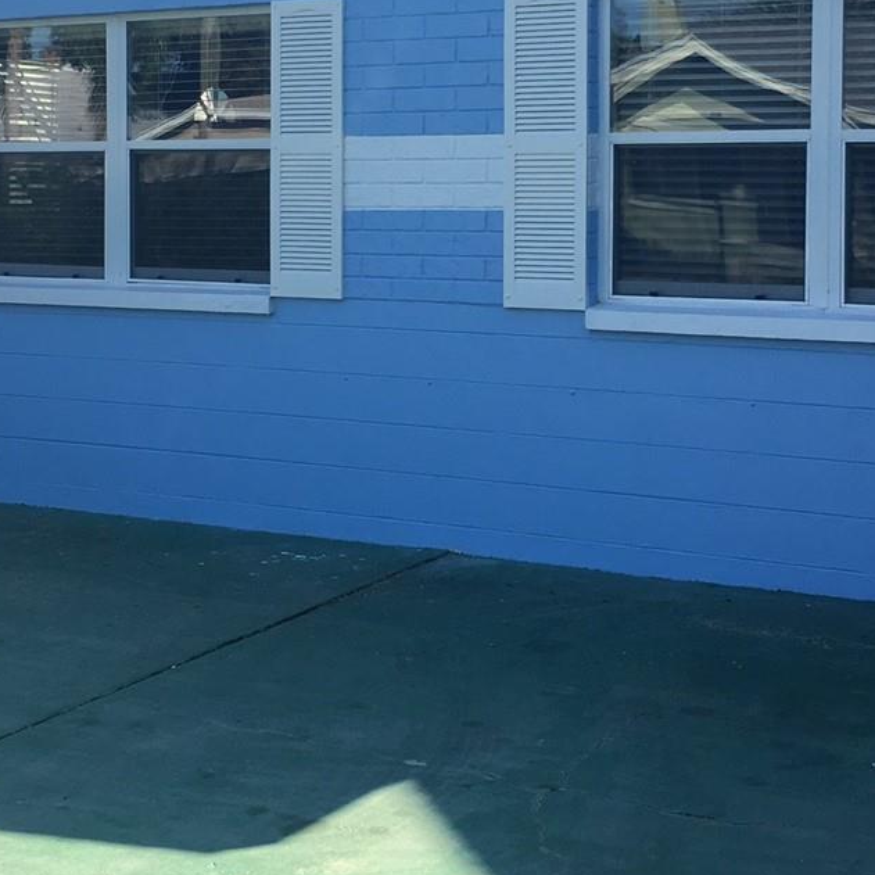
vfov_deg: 26.2
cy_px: 250
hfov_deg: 26.4
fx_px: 1859
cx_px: 359
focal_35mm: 65
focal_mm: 4.15
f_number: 2.2
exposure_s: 1/545
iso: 25
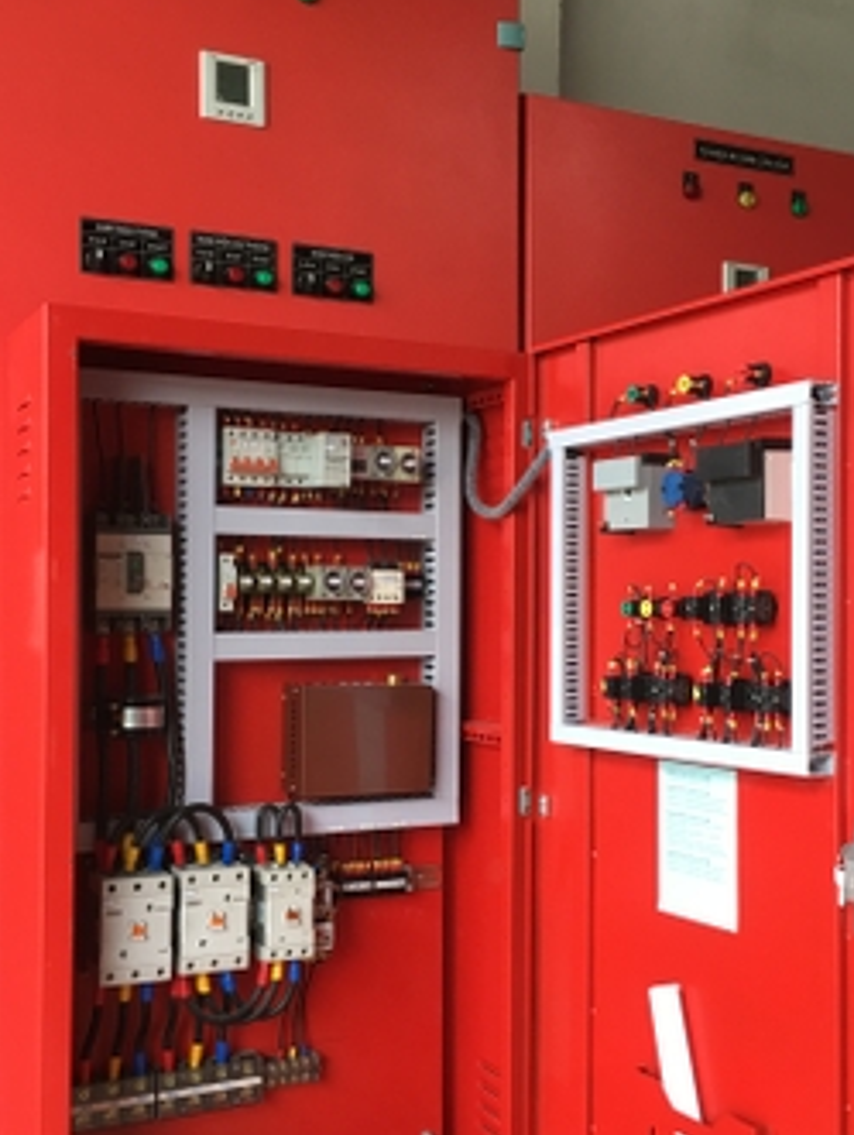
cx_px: 436
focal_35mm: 42
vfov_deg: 44.7
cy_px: 604
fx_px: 1379
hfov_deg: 34.4
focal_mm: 4.15
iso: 50
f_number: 2.2
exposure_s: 1/33
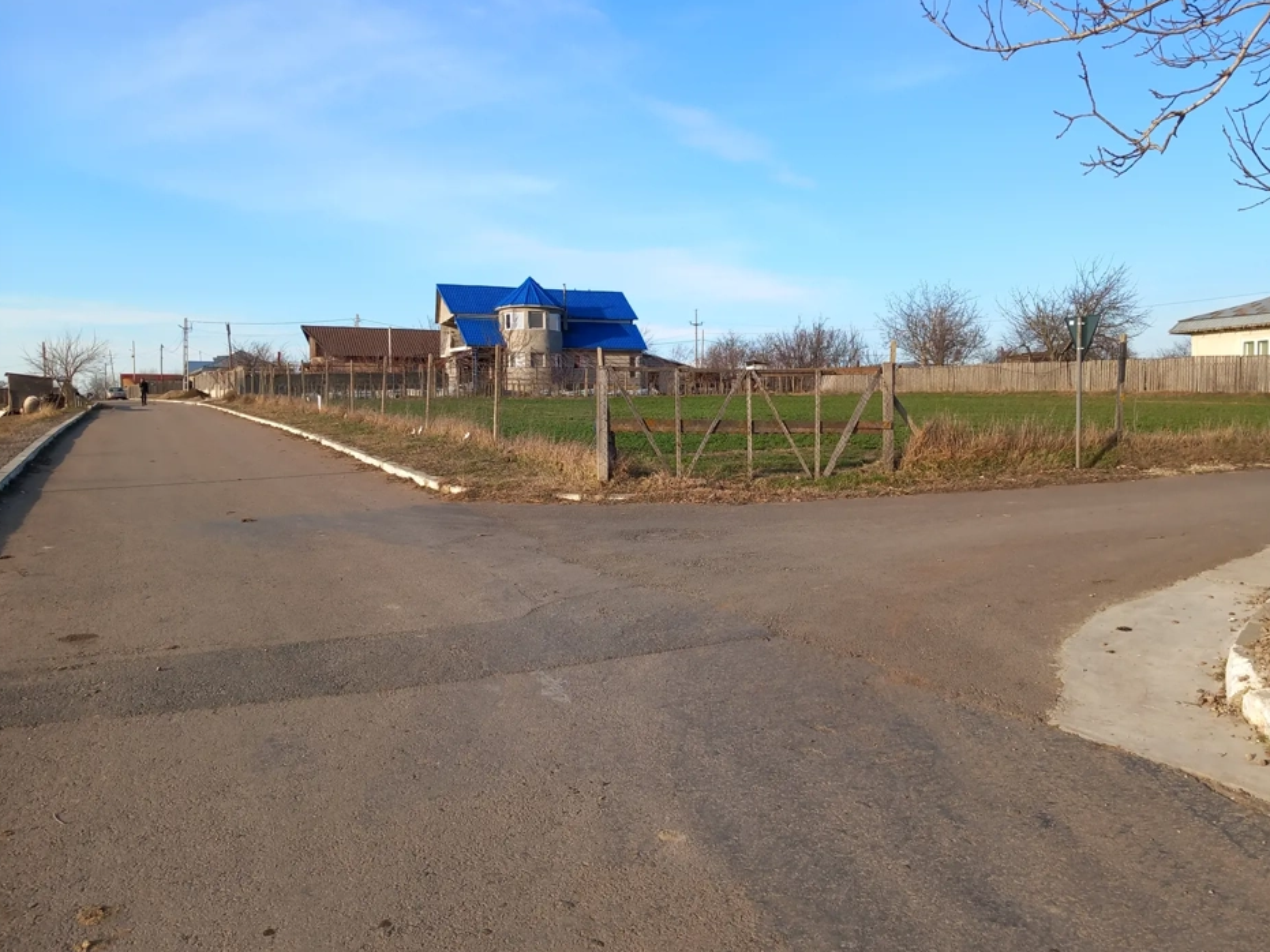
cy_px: 495
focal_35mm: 29
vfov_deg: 48.2
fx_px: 1064
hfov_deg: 61.7
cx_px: 651
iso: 20
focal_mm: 4
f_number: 1.8
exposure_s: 1/240
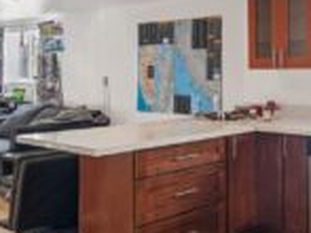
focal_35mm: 42
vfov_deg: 34.1
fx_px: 377
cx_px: 413
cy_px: 88
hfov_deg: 32.5
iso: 1600
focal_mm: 16
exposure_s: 1/100
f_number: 8
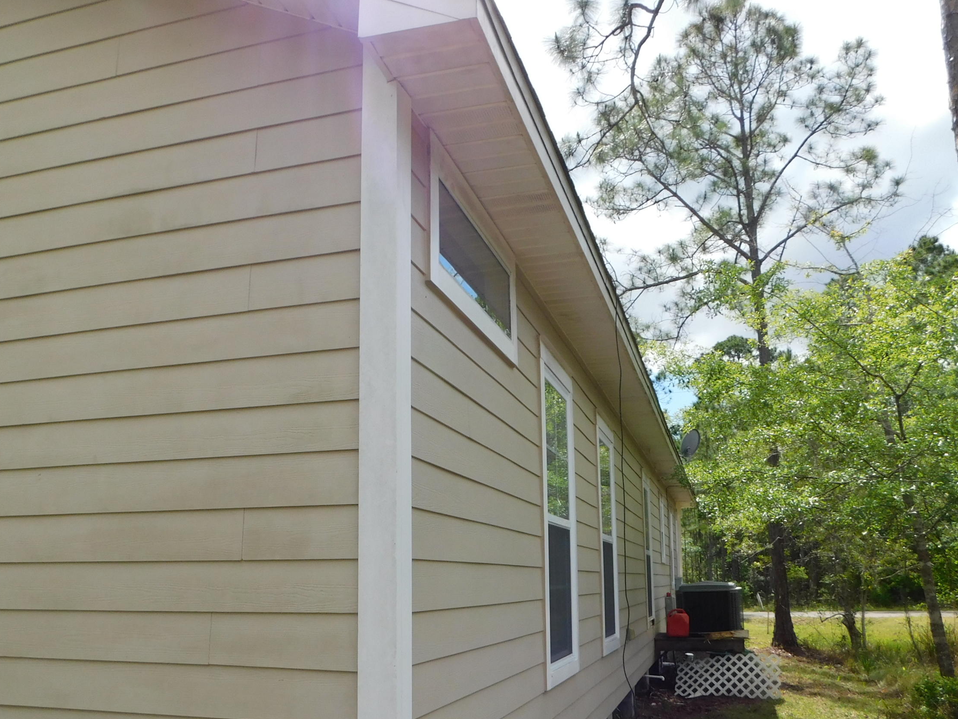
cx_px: 454
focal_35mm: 31
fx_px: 858
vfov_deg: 45.0
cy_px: 458
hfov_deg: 58.3
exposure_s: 1/1250
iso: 125
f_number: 3
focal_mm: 4
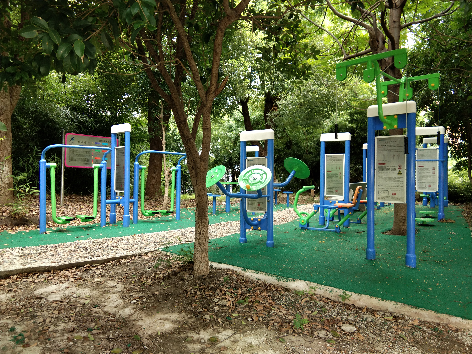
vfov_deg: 45.4
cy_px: 177
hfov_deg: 58.4
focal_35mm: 31
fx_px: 423
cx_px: 236
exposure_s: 1/50
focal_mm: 3.69
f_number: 2.2
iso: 125
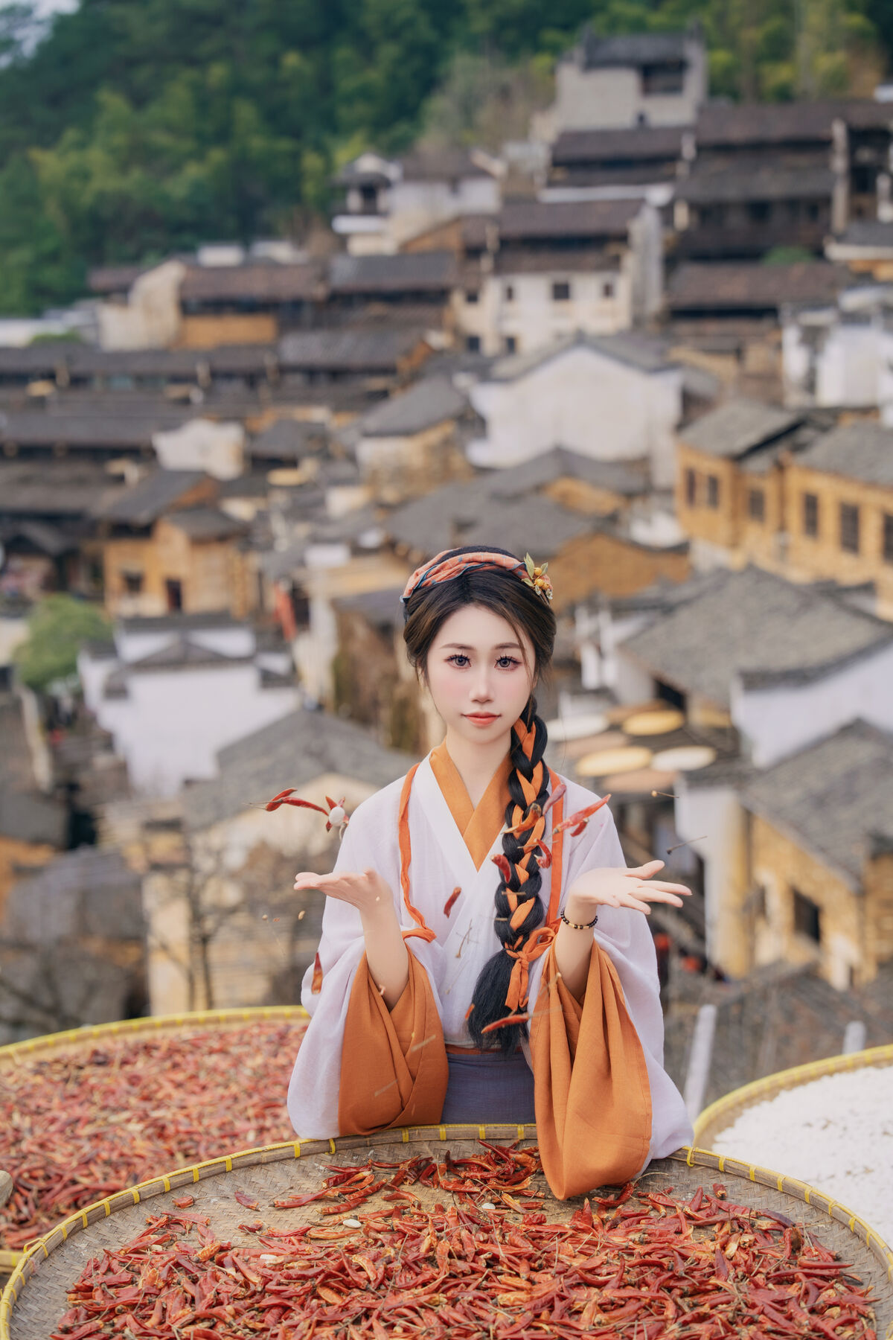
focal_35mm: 70
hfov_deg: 19.5
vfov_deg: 28.8
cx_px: 446
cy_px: 670
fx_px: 2604
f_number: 4
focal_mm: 70
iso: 125
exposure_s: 1/320
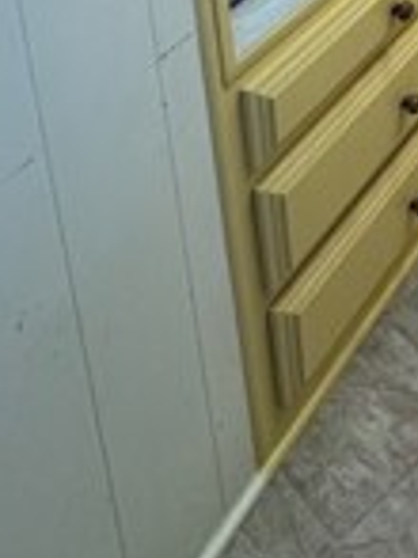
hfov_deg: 20.0
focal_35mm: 61
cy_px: -323
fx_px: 984
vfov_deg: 23.7
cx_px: 661
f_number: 2.2
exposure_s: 1/120
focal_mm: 2.22
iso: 200
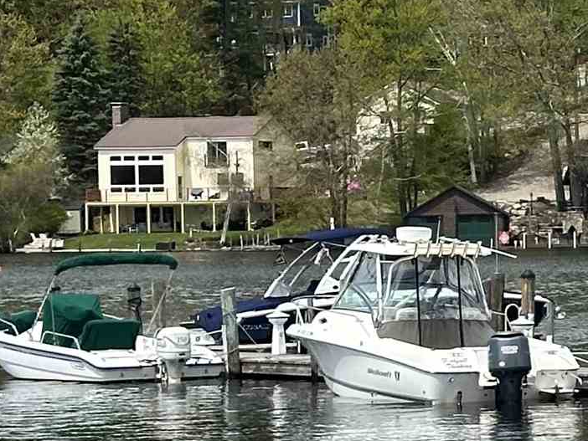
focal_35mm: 210
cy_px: 345
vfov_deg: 7.1
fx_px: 3568
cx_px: 1057
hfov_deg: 9.0
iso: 64
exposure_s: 1/4016
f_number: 1.78
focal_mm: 6.86
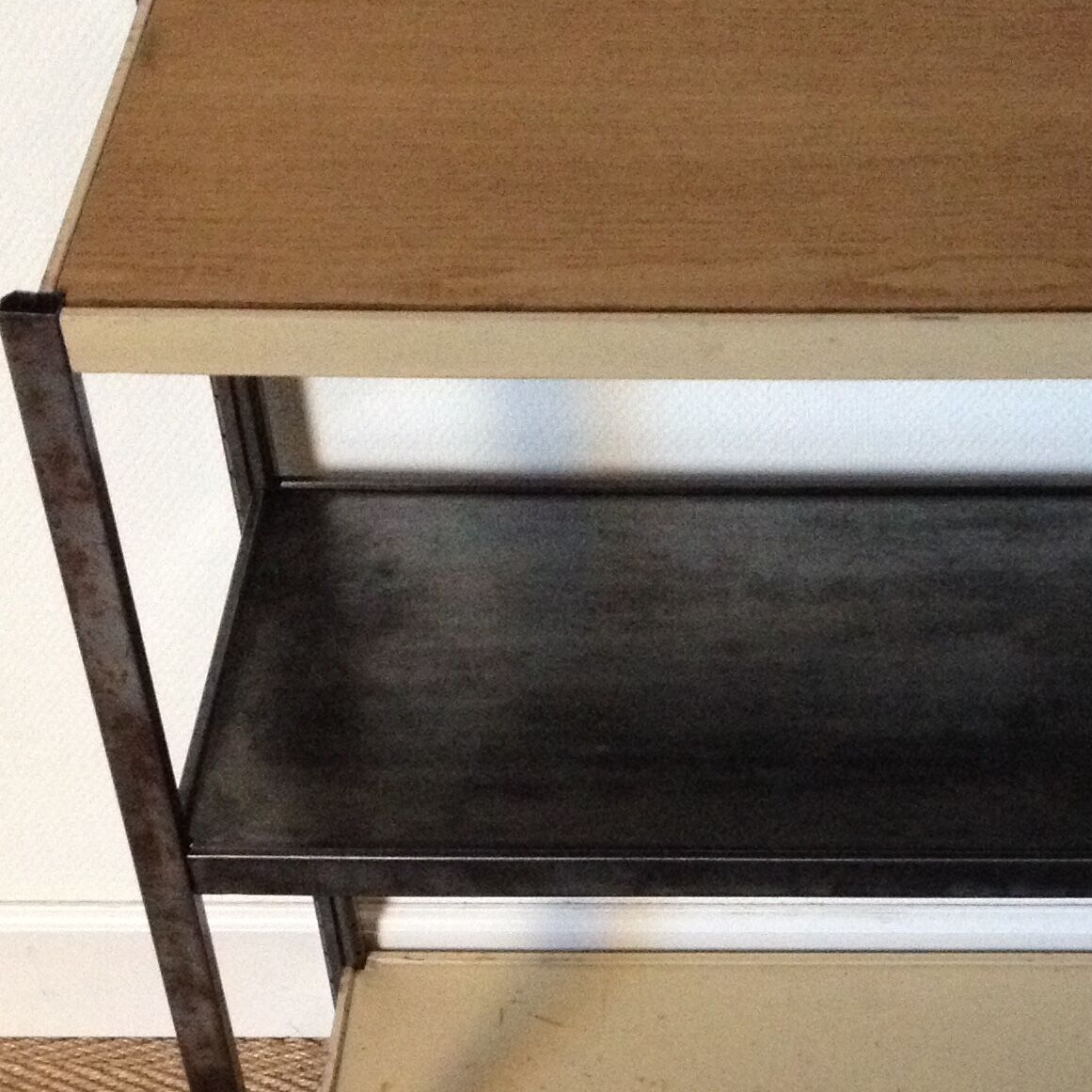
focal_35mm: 87
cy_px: 898
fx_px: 3105
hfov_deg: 19.7
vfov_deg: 19.7
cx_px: 865
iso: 320
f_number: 2.4
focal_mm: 4.28
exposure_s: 1/17
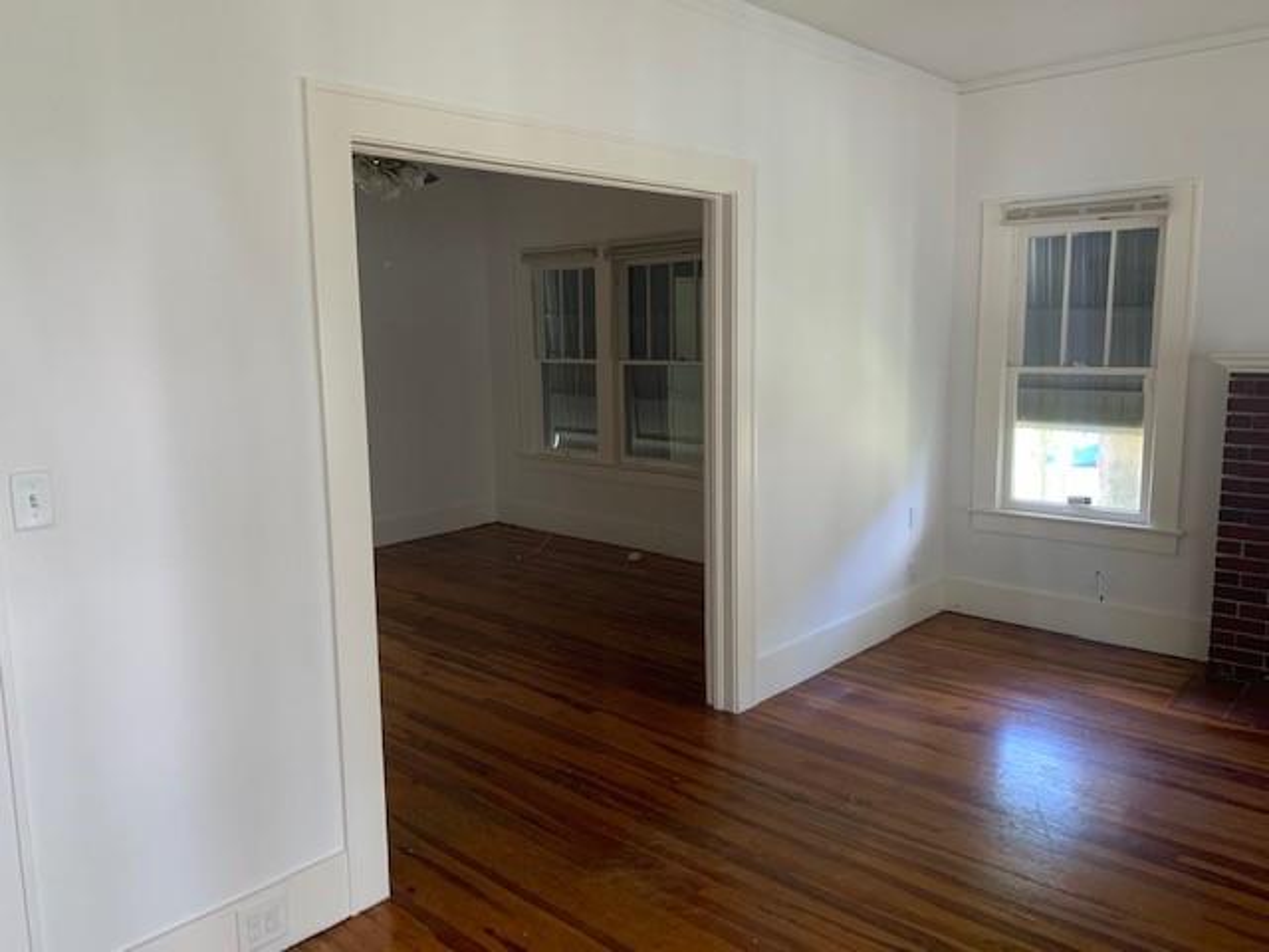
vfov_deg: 53.1
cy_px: 476
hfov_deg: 67.3
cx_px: 634
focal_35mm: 26
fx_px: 953
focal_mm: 4.25
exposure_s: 1/60
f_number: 1.8
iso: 320
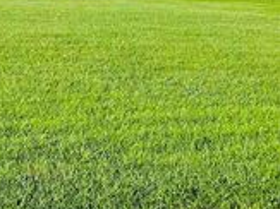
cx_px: -148
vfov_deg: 17.1
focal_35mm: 80
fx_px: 647
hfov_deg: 20.6
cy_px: -80
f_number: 1.5
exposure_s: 1/3831
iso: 50
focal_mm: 5.7
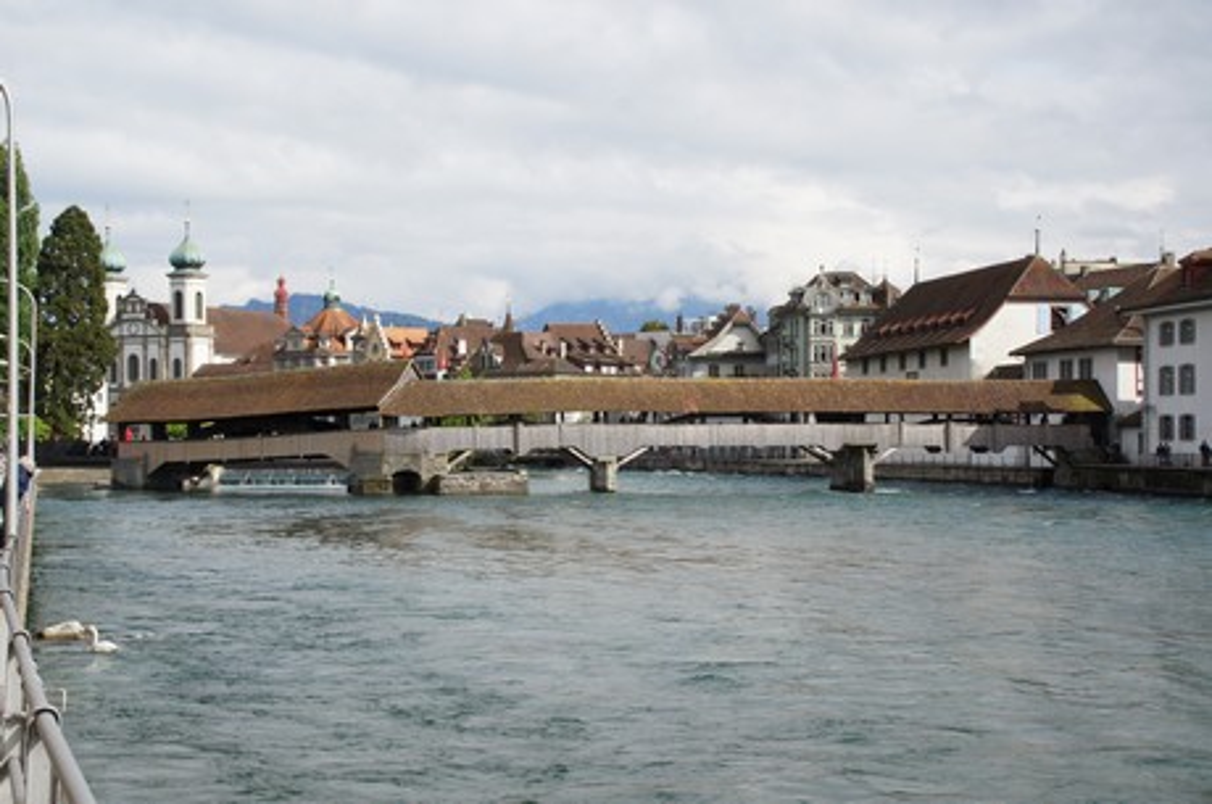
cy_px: 402
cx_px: 606
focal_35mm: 60
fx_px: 2016
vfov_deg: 22.5
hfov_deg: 33.5
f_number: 13
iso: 100
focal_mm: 40
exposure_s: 1/125
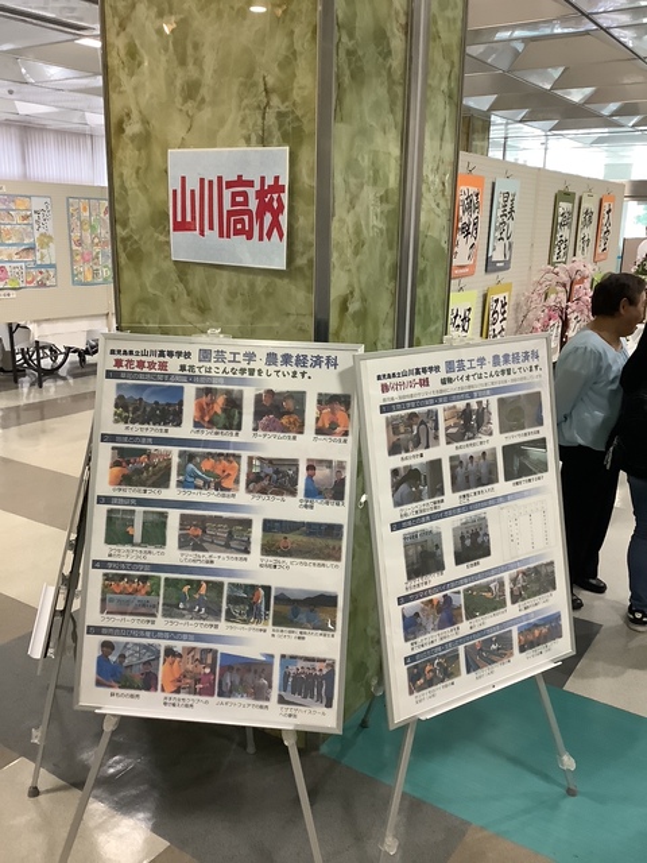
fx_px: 773
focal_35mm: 31
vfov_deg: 58.4
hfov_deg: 45.4
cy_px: 432
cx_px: 324
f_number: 2.4
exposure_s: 1/60
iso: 320
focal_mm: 3.3
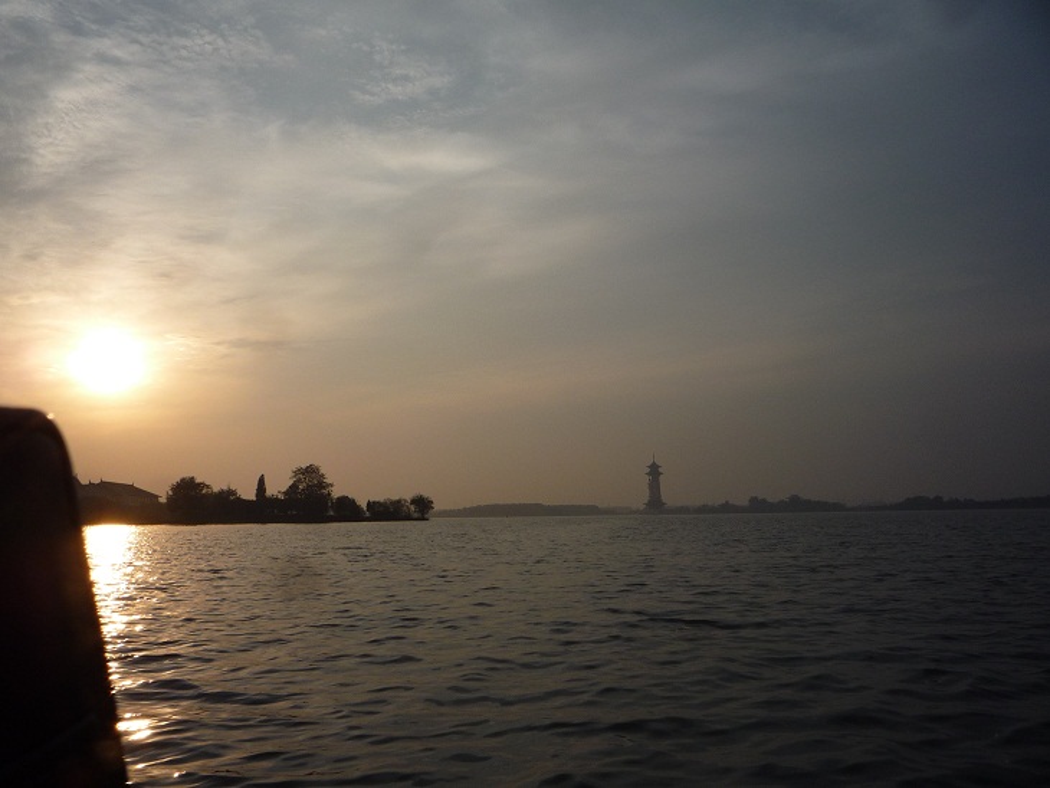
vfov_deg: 46.8
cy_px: 394
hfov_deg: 59.9
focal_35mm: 30
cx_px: 525
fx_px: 910
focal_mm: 5.2
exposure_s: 1/800
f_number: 5.6
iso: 100
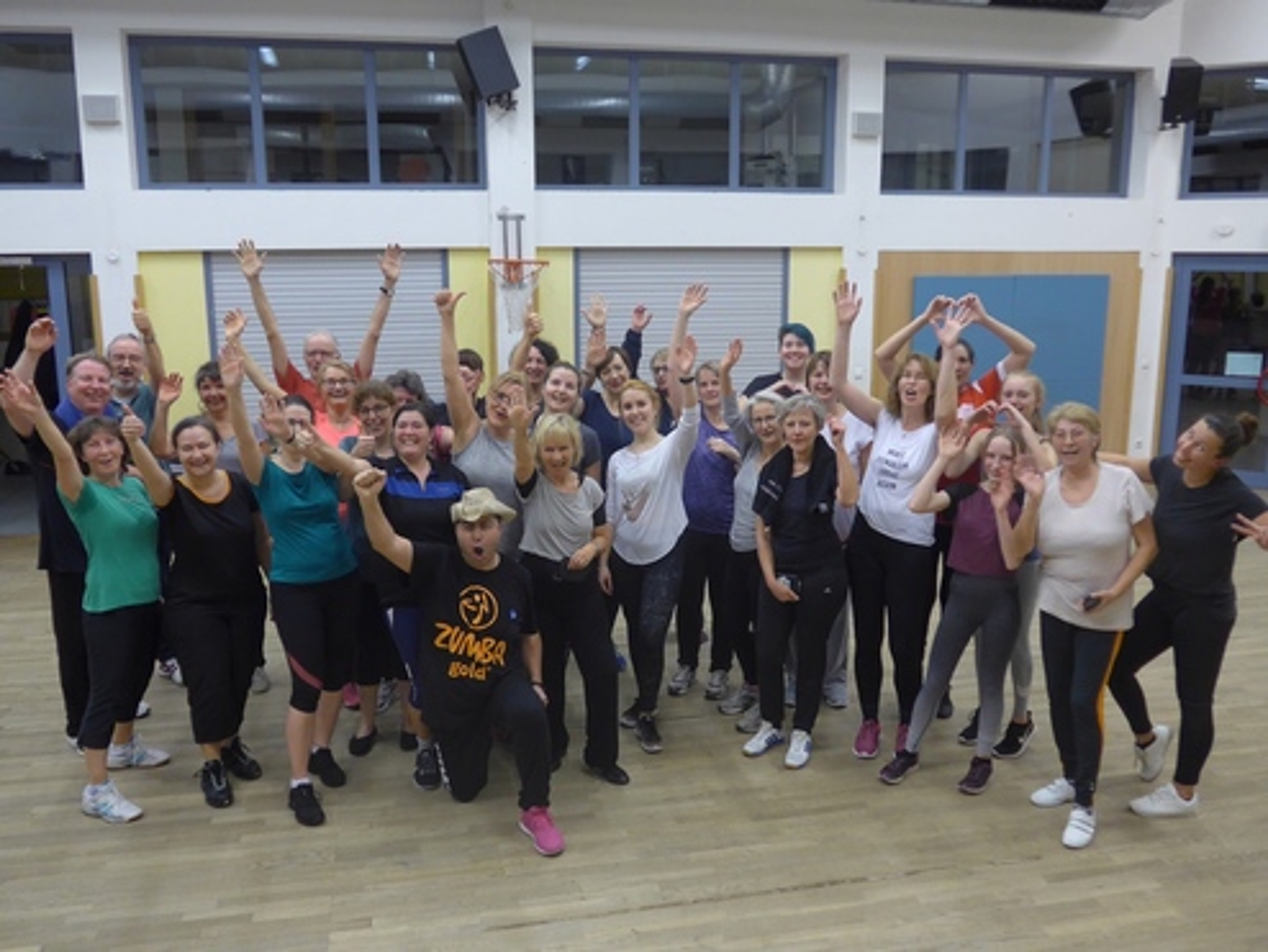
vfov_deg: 48.3
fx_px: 1063
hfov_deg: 61.6
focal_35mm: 29
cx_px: 634
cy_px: 476
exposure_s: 1/60
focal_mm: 6
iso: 250
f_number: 2
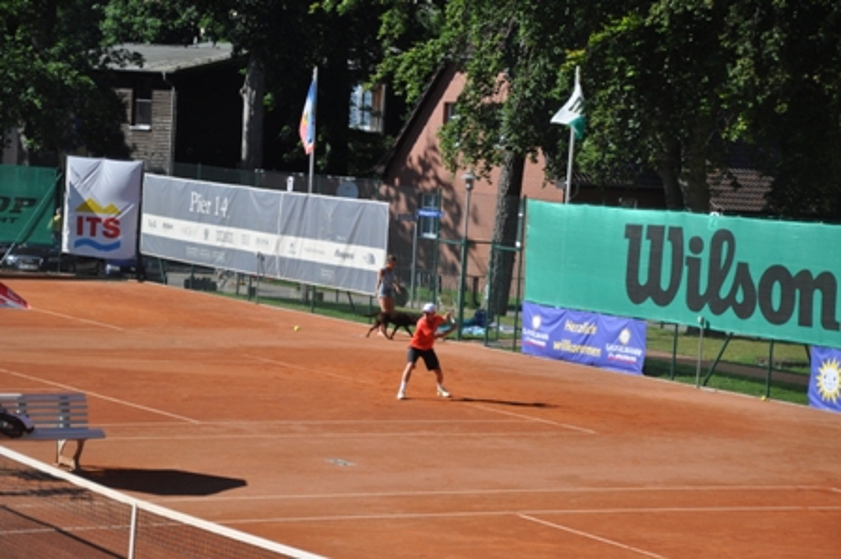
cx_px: 420
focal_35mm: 105
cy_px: 280
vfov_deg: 13.0
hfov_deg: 19.5
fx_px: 2451
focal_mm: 70
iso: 400
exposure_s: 1/1600
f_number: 6.3
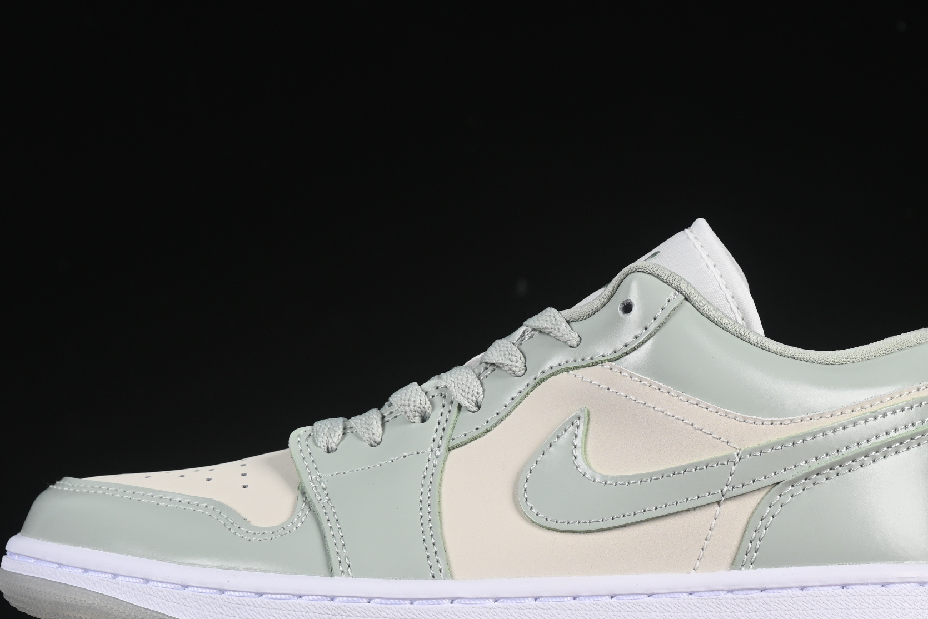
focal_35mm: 125
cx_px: 511
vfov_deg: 11.0
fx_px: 3223
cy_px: 355
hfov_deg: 16.4
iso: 160
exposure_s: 1/80
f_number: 8
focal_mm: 50
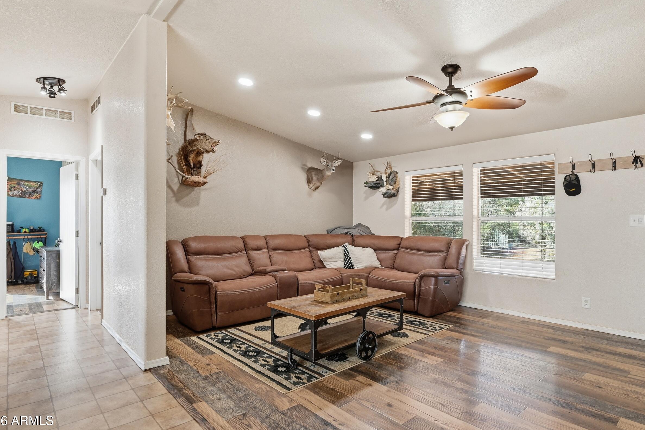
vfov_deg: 61.9
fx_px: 358
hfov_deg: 84.0
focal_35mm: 20
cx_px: 318
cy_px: 215
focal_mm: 19
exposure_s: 1/20
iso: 250
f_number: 9
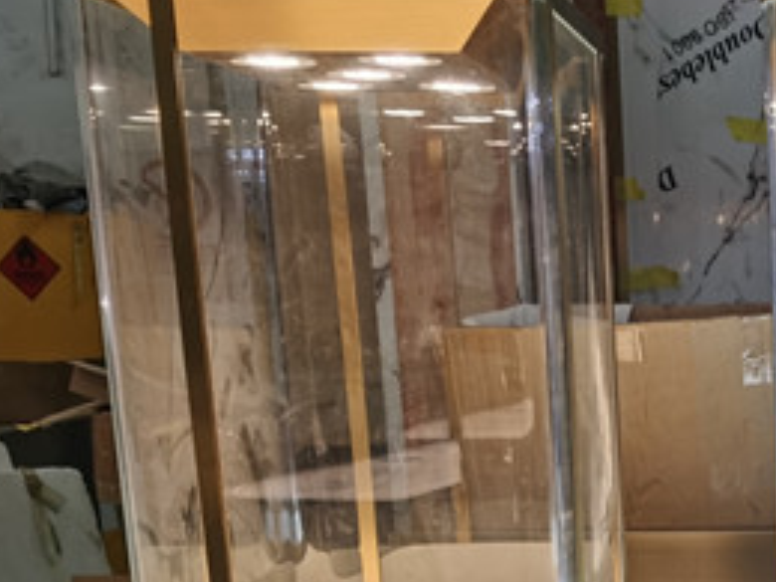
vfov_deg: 17.9
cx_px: 955
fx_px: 1749
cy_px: 704
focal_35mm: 78
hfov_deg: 22.8
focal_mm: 5.56
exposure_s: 1/123
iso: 50
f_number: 1.6
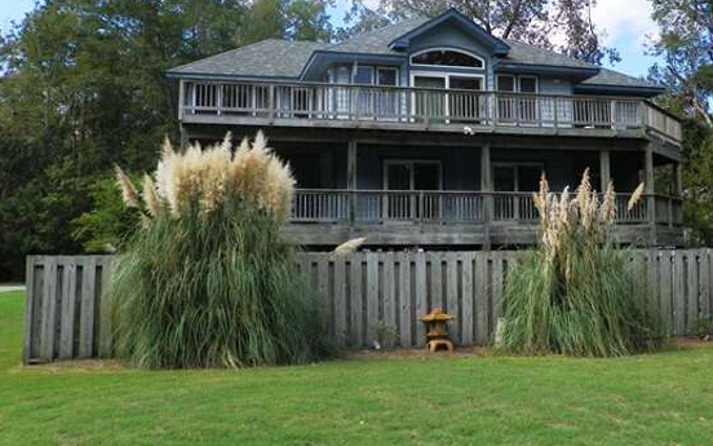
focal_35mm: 42
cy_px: 149
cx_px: 437
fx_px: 816
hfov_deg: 46.8
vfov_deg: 30.3
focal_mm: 5.7
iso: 64
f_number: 4
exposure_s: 1/400
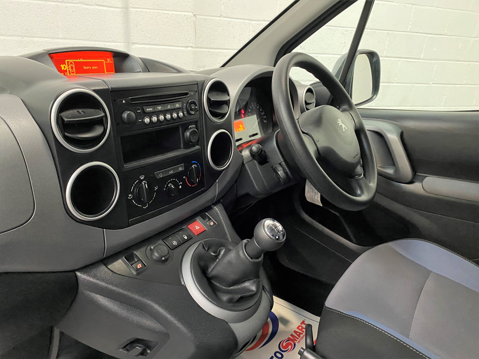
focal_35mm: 26
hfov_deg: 67.3
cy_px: 180
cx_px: 240
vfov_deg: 53.1
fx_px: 360
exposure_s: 1/25
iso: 640
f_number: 1.8
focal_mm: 4.25
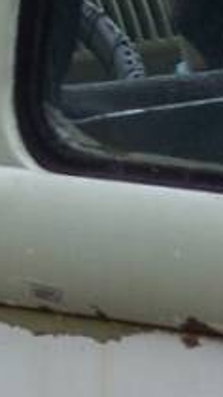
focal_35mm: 962
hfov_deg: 1.3
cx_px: -454
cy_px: -89
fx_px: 10121
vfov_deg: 2.2
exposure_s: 1/200
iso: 80
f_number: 4.4
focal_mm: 38.8
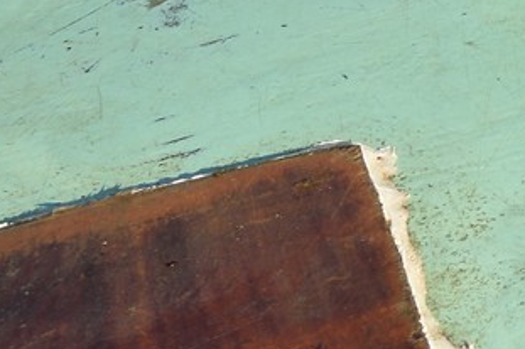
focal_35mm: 149
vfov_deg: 8.4
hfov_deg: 11.3
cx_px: 1303
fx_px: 2172
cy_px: -499
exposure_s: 1/250
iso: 200
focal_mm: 29
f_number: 13
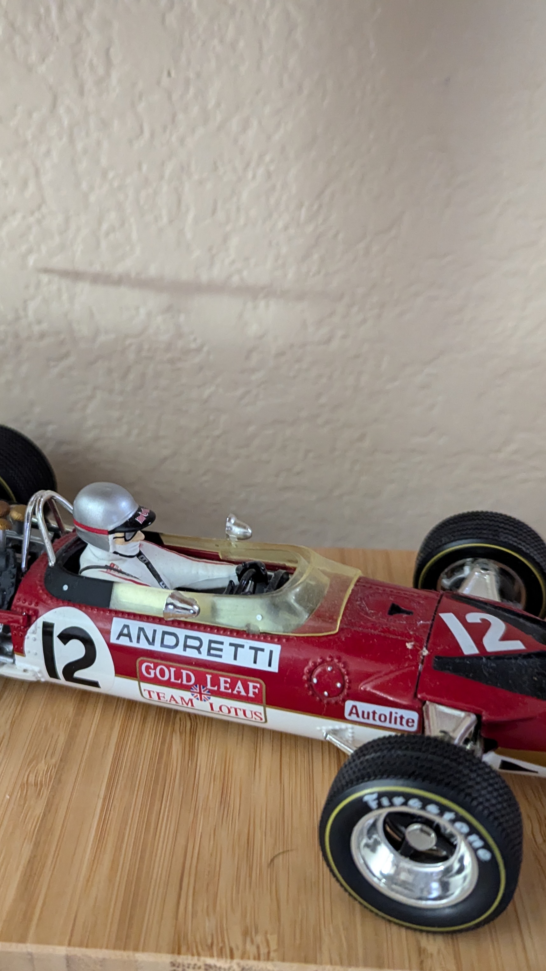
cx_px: 201
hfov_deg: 33.5
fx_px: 901
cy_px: 488
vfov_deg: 56.6
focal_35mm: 35
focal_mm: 6.81
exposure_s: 1/37.4
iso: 1437
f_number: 1.85
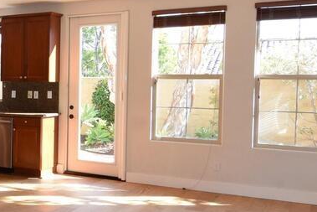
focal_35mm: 56
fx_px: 491
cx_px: -73
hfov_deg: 30.0
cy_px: 109
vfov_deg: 24.3
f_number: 5.6
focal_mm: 11
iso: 500
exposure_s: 1/125
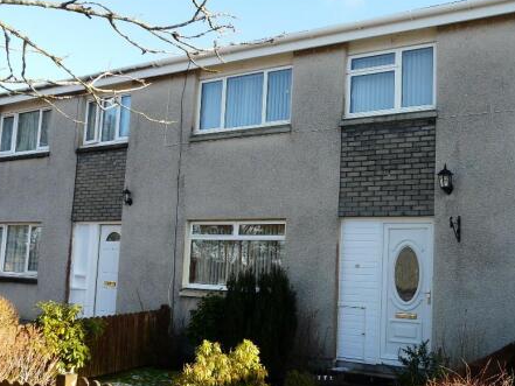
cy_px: 219
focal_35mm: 37
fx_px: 551
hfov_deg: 49.9
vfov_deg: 38.6
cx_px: 303
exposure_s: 1/250
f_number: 4.5
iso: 100
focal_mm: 4.6
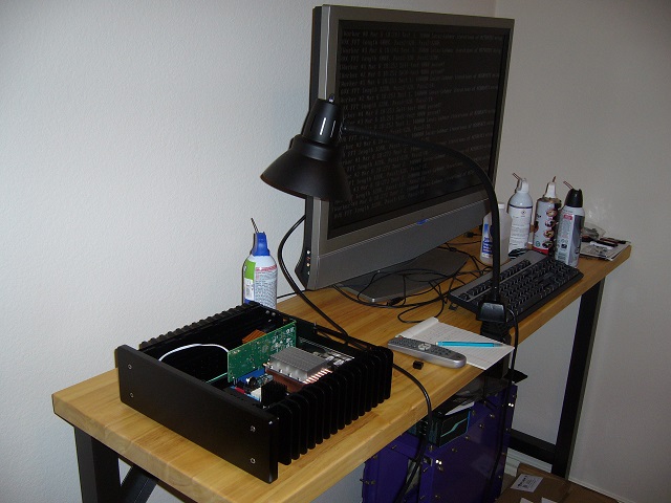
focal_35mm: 35
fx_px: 678
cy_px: 252
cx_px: 336
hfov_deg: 52.6
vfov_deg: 40.7
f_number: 2.8
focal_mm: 5.8
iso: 100
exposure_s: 1/30
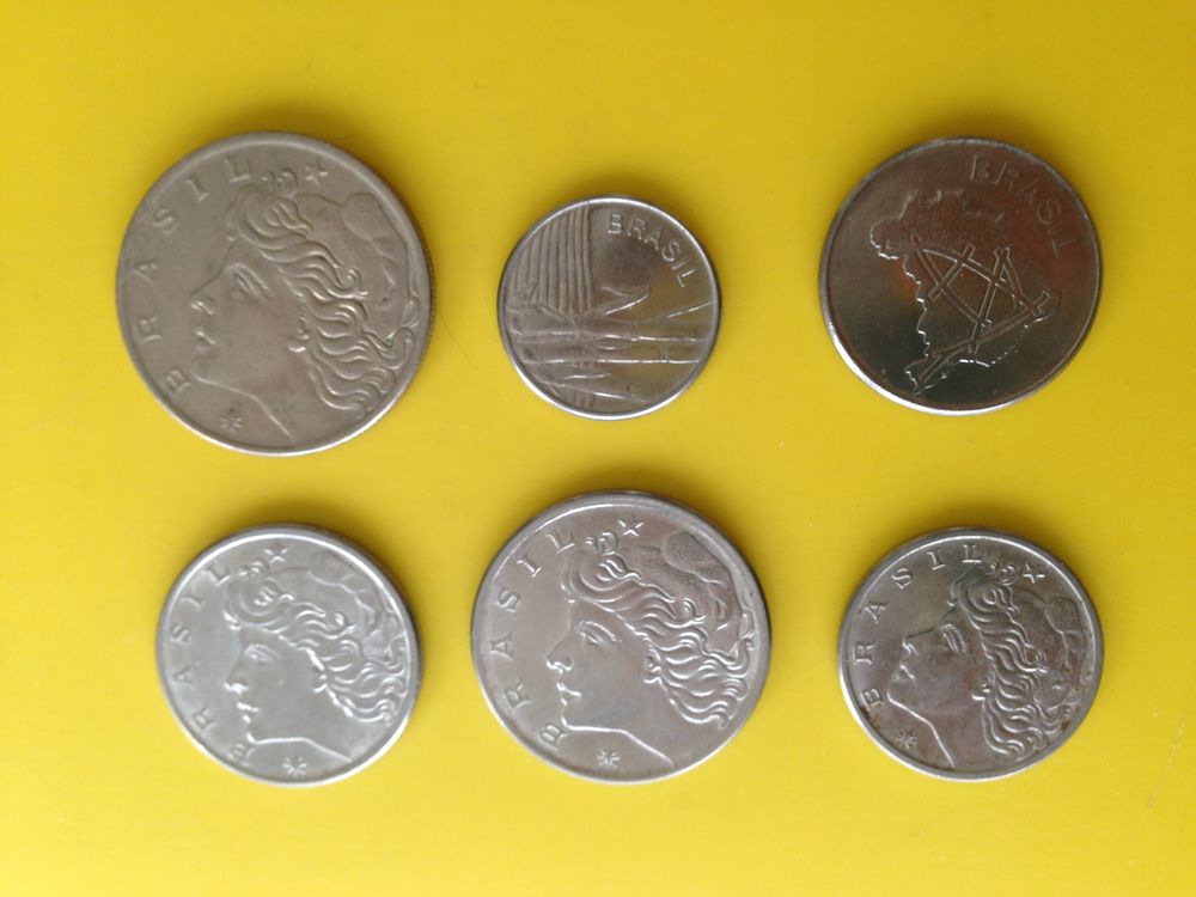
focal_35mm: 33
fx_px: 1140
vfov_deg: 42.9
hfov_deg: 55.4
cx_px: 598
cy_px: 448
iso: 50
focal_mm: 4.12
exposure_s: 1/24
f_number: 2.4
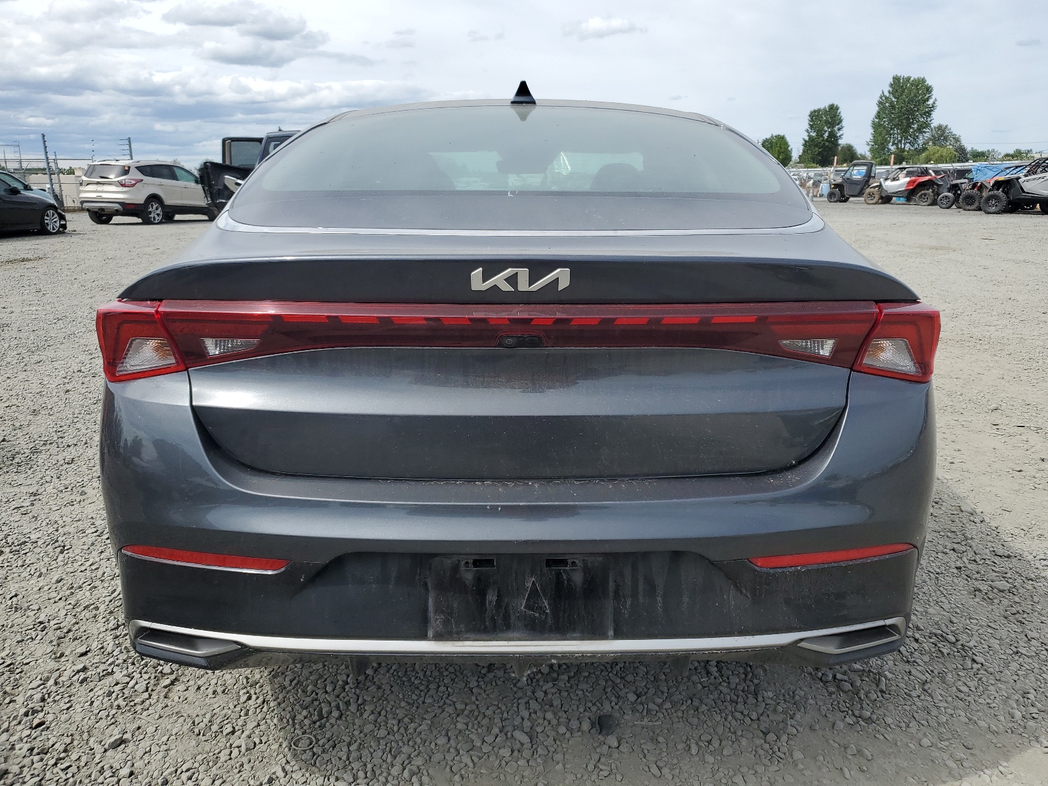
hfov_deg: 67.3
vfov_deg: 53.1
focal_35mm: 26
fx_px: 787
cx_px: 524
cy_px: 393
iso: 50
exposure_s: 1/3333
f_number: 1.5
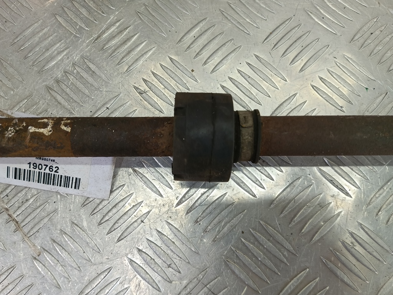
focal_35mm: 27
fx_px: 307
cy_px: 148
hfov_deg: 65.3
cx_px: 196
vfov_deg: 51.4
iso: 94
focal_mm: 4.11
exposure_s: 1/50
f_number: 1.6
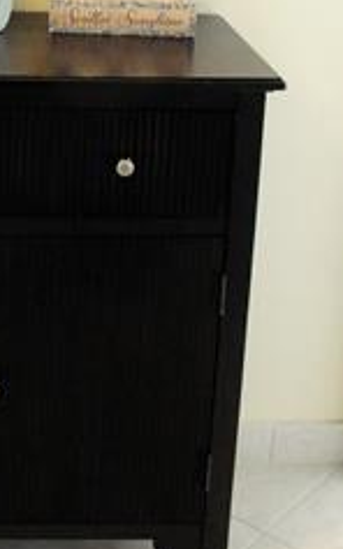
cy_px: -56
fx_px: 1217
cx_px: -12
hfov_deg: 15.7
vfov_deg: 23.8
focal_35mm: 81
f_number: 7.1
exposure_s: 1/40
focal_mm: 21
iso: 3200
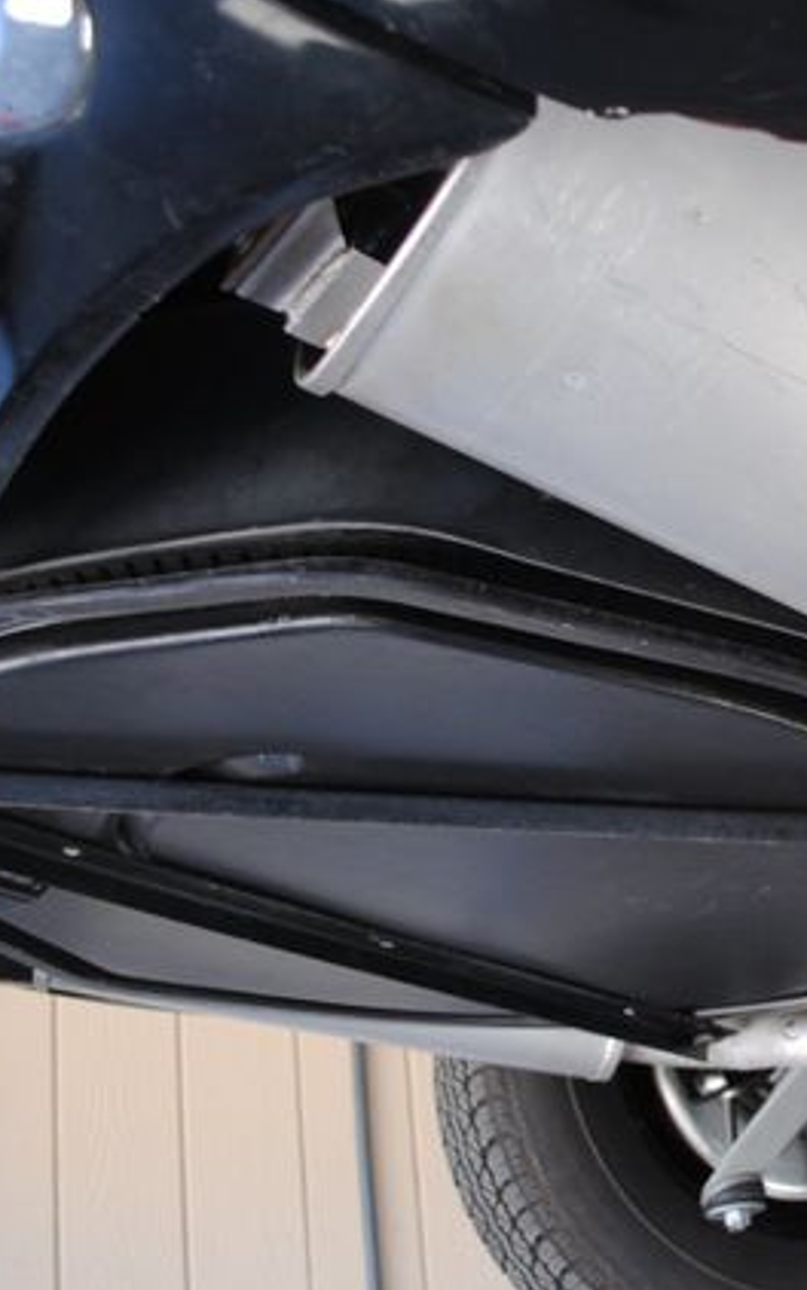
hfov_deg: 23.4
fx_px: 1793
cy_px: 639
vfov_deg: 39.6
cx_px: 942
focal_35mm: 51
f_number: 3.8
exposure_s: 1/40
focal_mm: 22
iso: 200
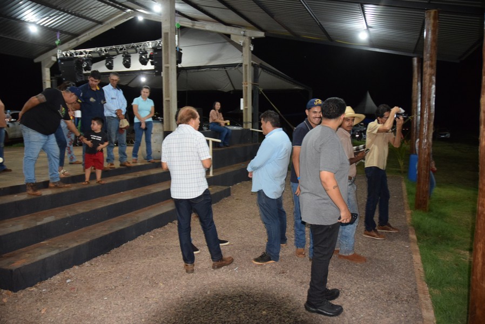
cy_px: 162
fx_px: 364
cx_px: 242
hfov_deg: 67.3
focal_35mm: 27
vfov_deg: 48.0
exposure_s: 1/60
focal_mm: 18
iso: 2000
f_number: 3.5
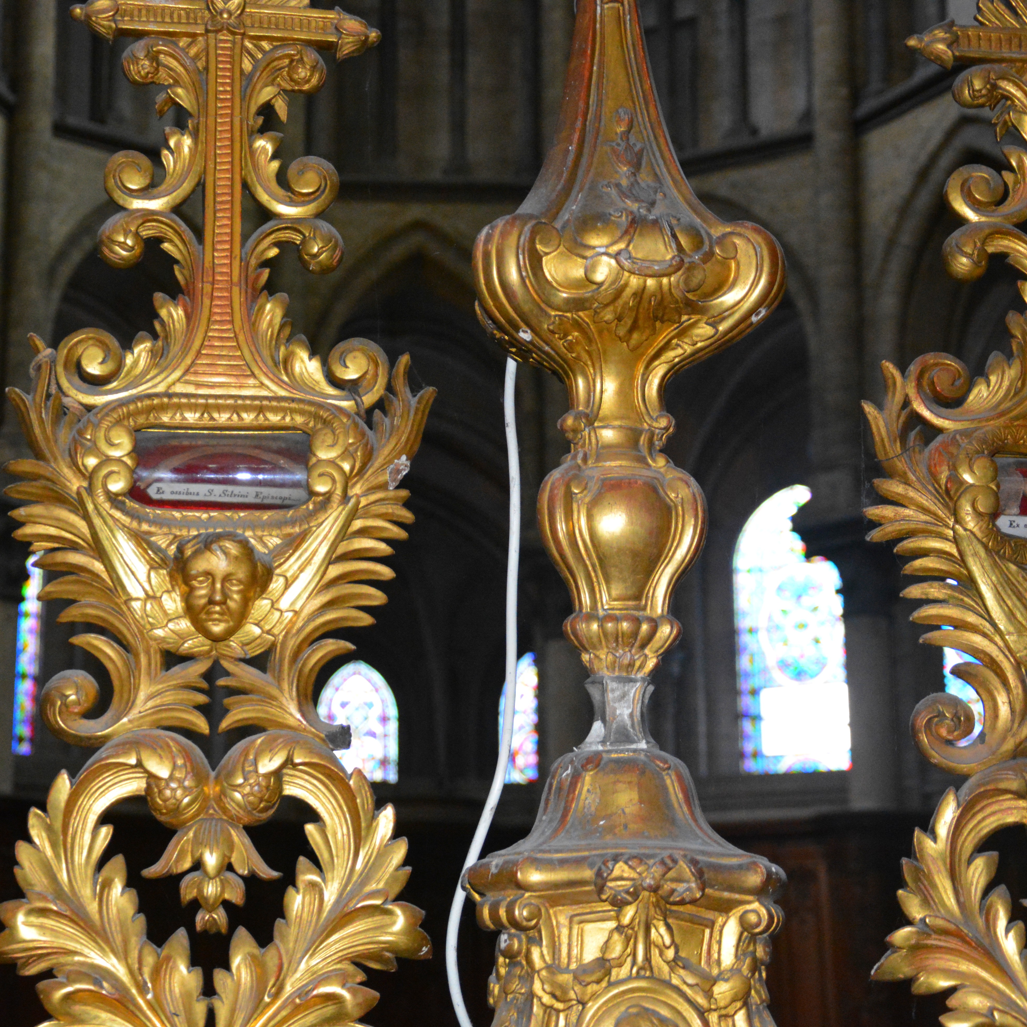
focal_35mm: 66
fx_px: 2215
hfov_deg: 25.9
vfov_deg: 26.1
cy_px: 520
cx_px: 329
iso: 3200
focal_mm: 34
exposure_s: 1/60
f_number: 4.2
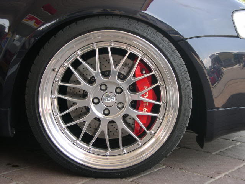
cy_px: 92
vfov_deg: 23.7
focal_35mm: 62
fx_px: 439
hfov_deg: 31.2
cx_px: 122
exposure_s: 1/77.9
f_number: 3.5
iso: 100
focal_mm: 13.2
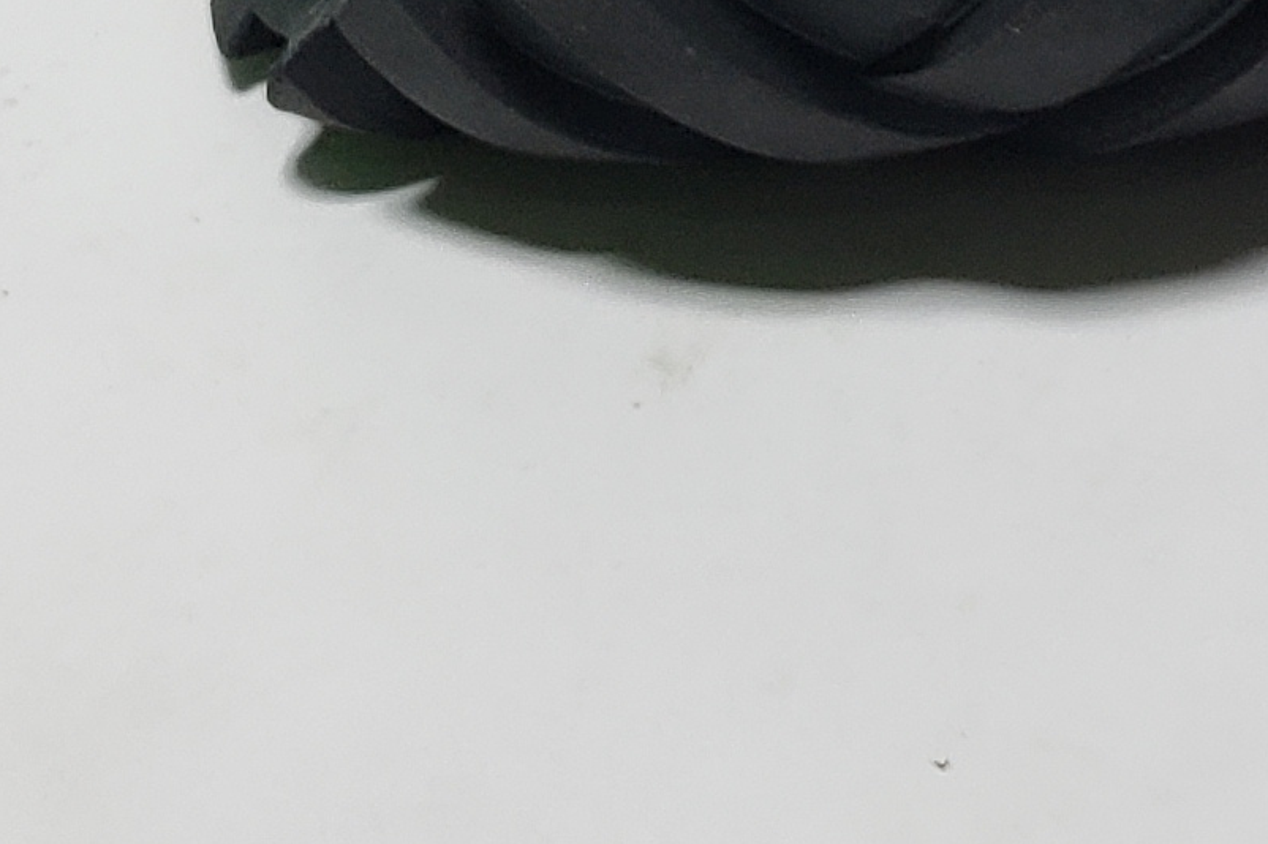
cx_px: 1893
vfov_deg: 9.0
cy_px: -1253
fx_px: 4788
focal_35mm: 136
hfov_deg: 14.1
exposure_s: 1/432
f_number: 1.5
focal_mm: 4.3
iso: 50
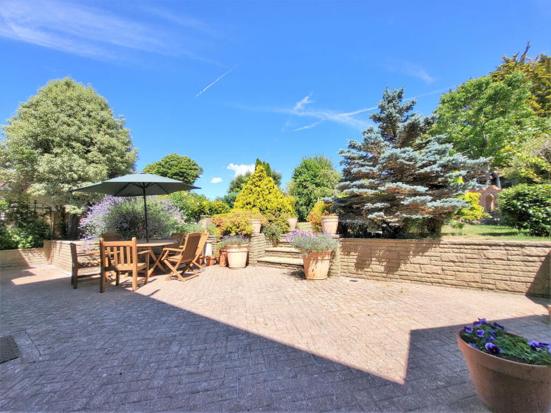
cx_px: 276
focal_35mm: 13
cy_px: 206
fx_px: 207
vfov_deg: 89.9
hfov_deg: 106.2
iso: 32
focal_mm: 1.74
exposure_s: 1/516
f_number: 2.2
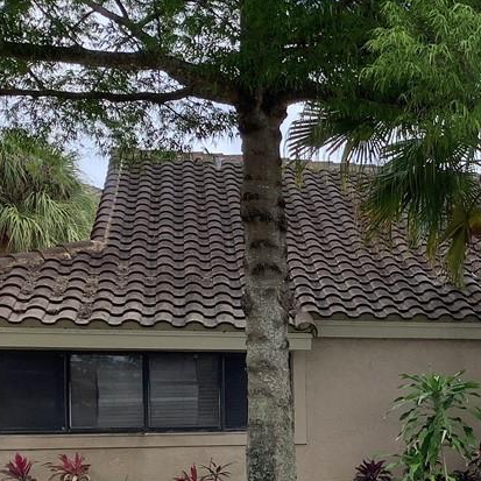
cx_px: 585
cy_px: 426
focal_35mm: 68
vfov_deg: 24.7
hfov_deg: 23.1
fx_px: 1069
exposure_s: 1/350
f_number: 2.4
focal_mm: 3.3
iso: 25
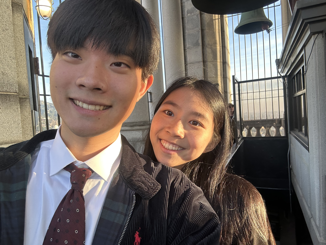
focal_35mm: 23
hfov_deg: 73.9
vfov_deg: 58.9
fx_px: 217
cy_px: 122
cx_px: 163
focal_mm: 2.69
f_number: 1.9
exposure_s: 1/121
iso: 32
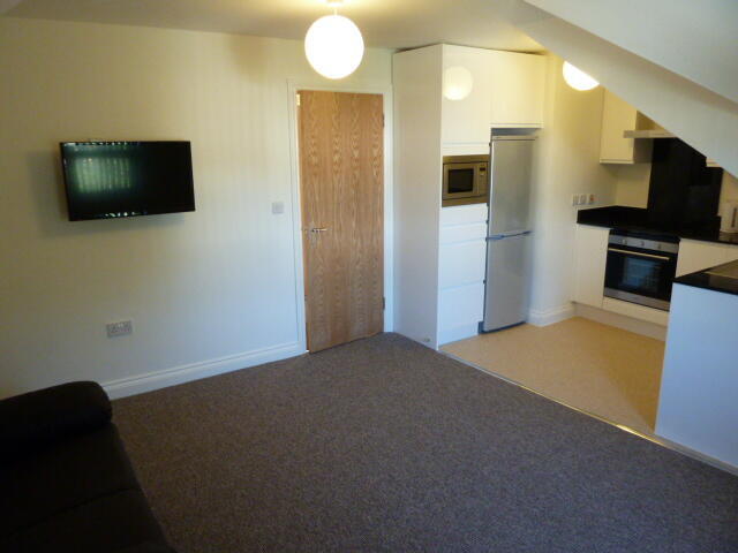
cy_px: 276
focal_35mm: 25
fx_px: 533
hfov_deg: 69.4
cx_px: 369
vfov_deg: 54.9
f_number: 3.3
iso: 400
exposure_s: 1/30
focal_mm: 4.1
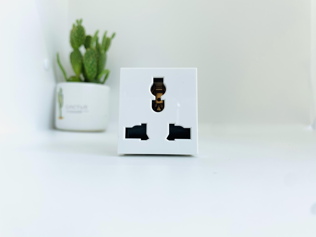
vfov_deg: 53.1
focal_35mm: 26
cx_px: 158
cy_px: 118
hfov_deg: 67.3
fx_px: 237
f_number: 1.8
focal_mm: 4.25
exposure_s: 1/259
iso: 25
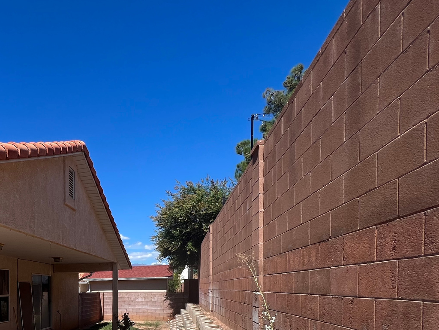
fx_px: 330
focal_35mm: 26
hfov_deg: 57.1
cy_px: 307
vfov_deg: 46.9
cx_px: 37
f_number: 1.8
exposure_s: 1/1043
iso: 32
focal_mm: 1.57
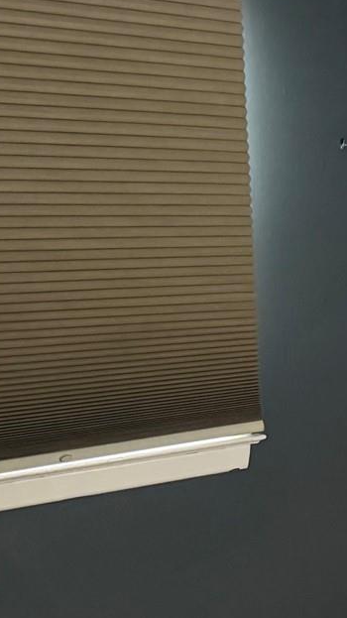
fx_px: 1408
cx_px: 734
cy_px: 386
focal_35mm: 86
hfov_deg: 12.2
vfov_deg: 24.7
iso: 800
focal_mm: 6.76
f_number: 1.78
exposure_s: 1/42
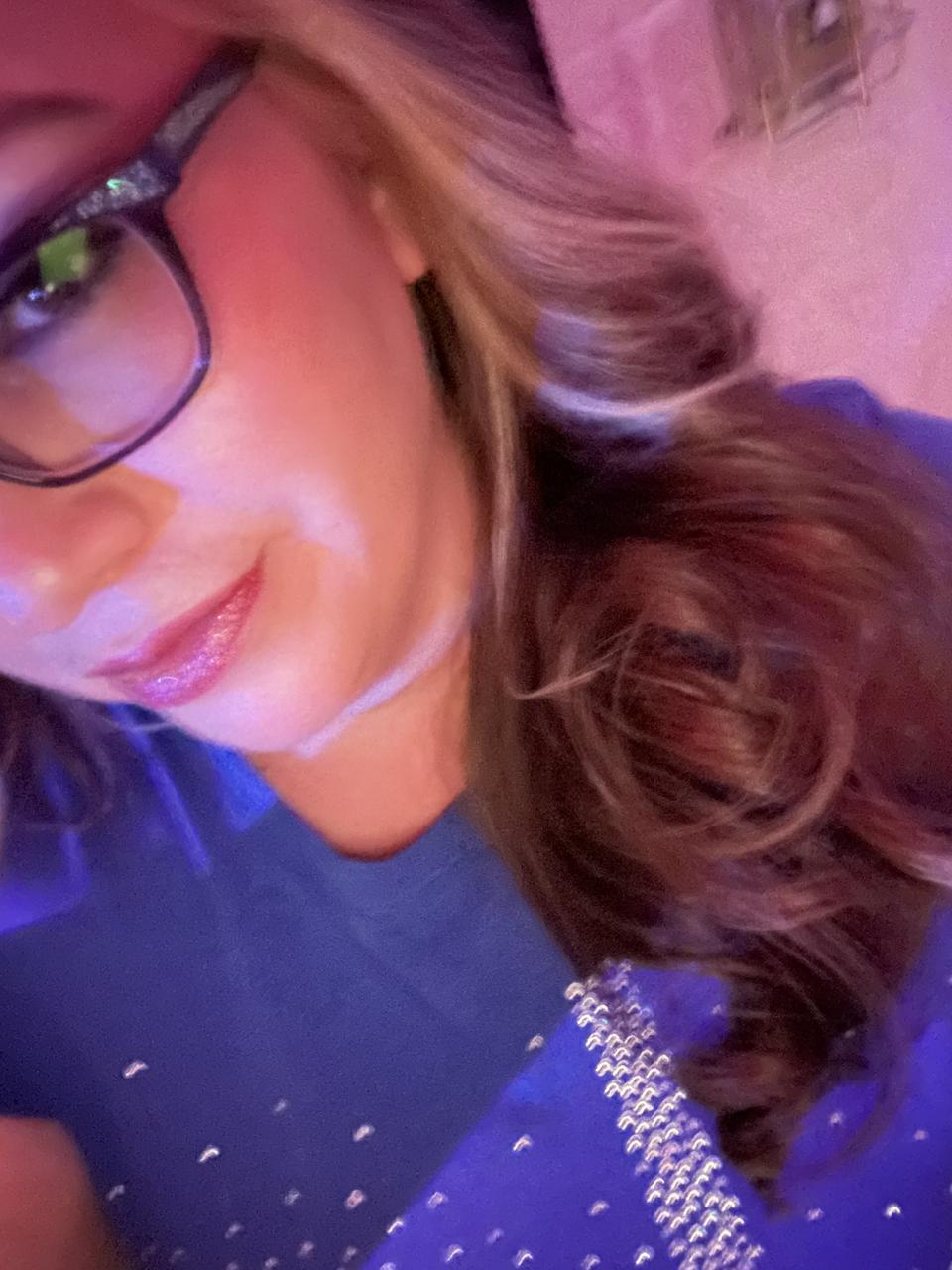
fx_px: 1100
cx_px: 476
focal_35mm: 30
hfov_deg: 46.8
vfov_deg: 60.0
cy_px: 635
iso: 3200
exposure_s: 1/4
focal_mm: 2.69
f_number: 1.9
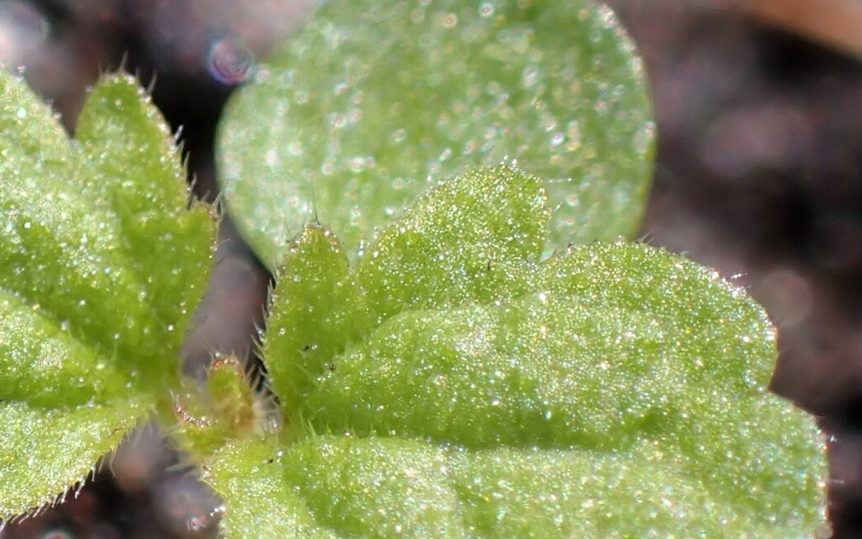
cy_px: 415
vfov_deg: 5.0
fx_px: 6131
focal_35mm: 261
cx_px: 191
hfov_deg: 8.0
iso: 100
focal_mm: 18
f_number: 6.3
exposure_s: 1/250
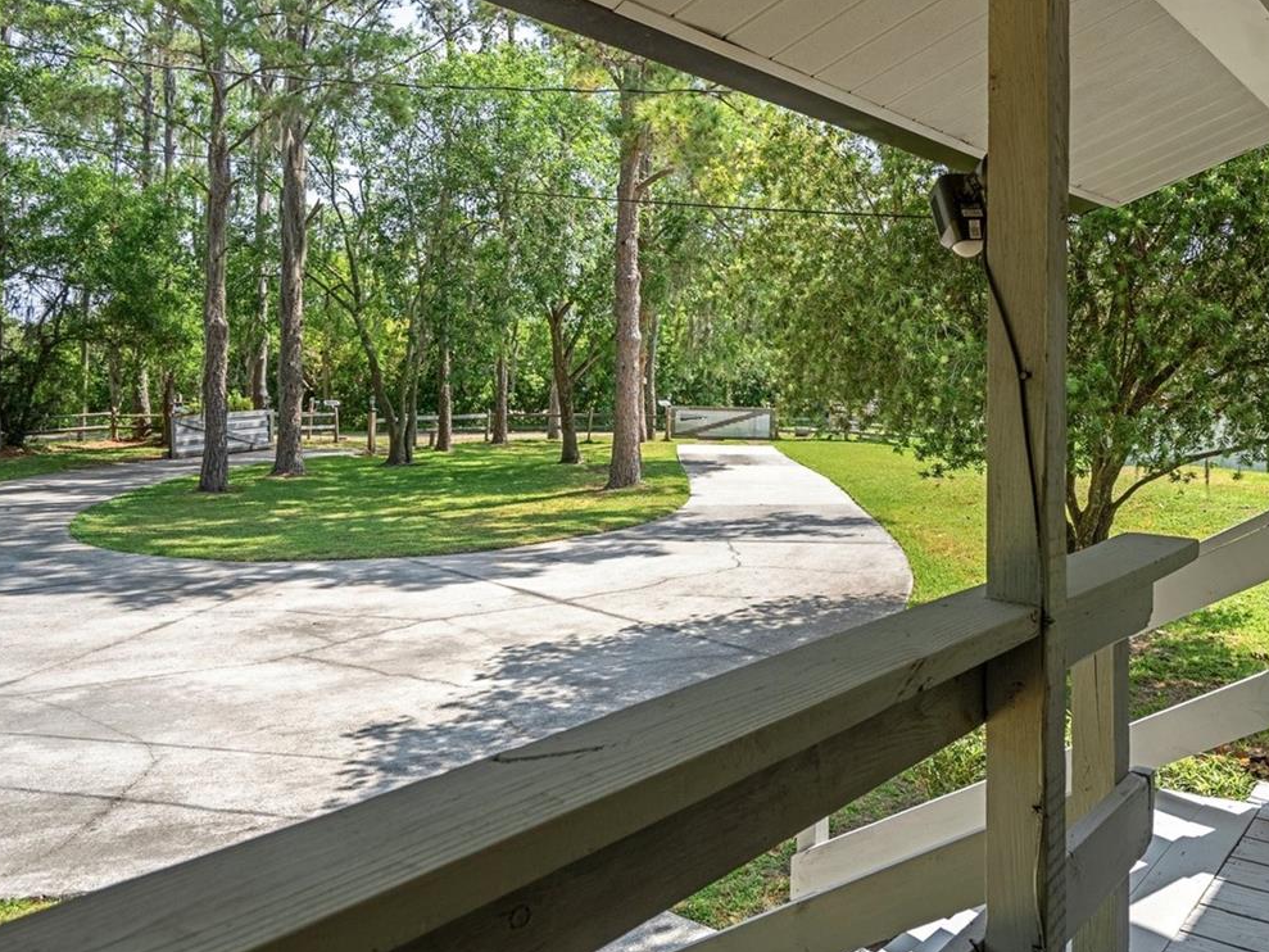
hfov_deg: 62.4
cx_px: 810
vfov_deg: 49.6
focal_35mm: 28
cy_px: 409
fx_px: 1027
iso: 400
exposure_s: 1/320
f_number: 8
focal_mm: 18
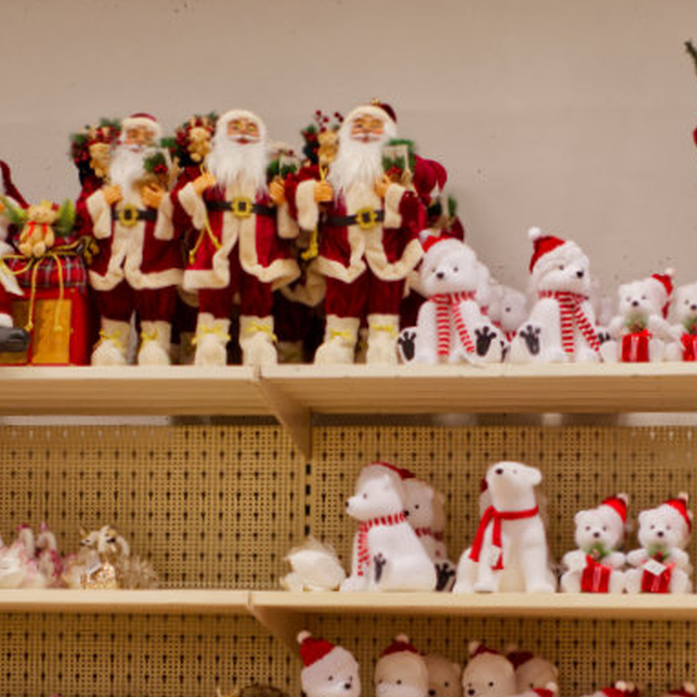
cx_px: 372
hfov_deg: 17.5
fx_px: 2258
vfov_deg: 17.4
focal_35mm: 99
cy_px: 572
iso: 400
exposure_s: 1/80
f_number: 4.5
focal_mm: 29
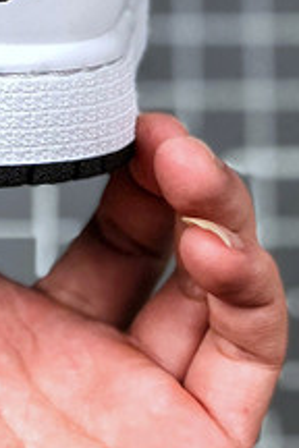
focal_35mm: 198
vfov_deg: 10.2
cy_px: -77
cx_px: -81
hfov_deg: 6.9
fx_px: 2467
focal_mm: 6.6
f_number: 2.8
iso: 40
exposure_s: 1/50
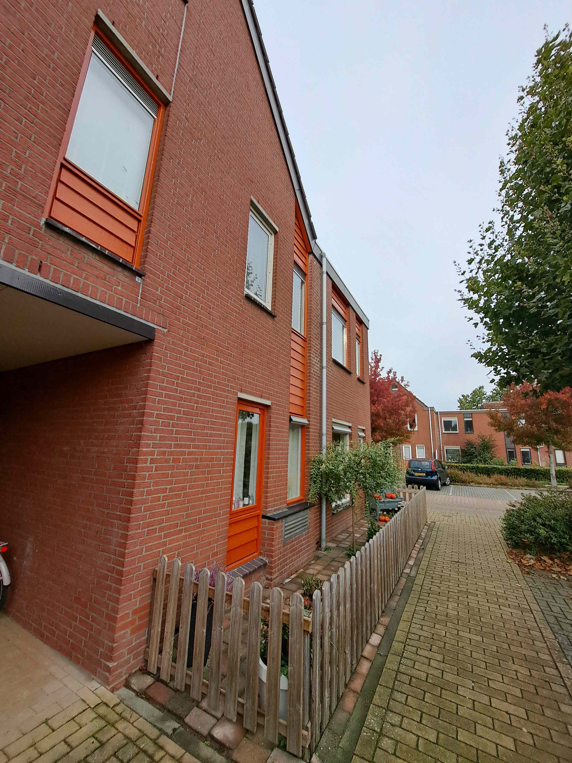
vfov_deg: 106.2
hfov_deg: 89.9
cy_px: 382
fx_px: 286
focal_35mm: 13
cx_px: 286
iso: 50
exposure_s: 1/497
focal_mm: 1.74
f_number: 2.2
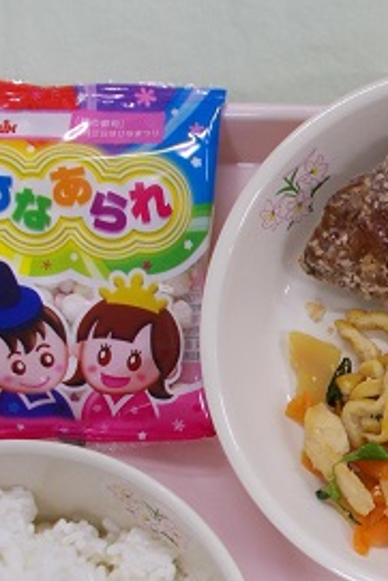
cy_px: 520
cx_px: 463
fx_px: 1114
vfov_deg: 28.2
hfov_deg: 18.7
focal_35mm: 69
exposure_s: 1/40
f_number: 3.2
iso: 80
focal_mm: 4.6
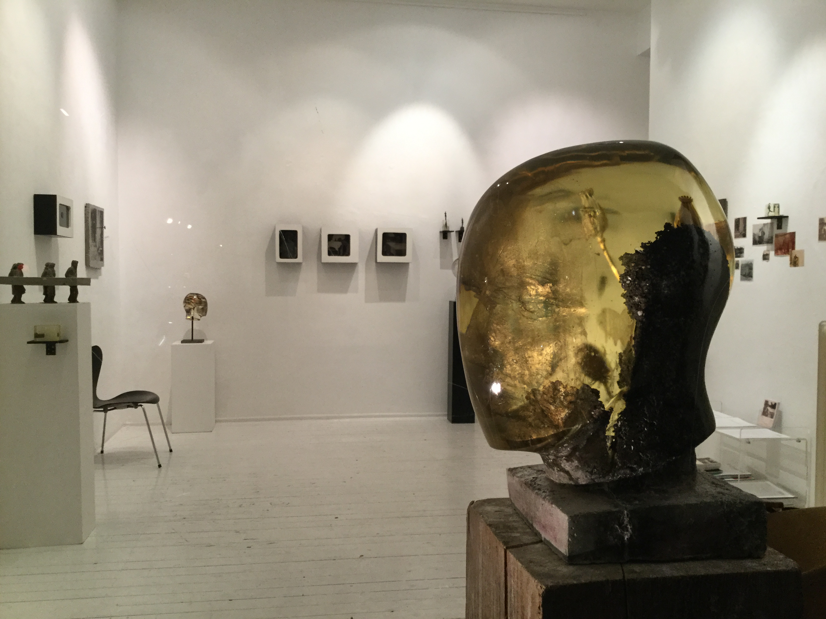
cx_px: 413
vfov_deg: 45.4
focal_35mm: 31
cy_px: 310
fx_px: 740
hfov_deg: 58.4
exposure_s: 1/33
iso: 125
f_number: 2.4
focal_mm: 3.3
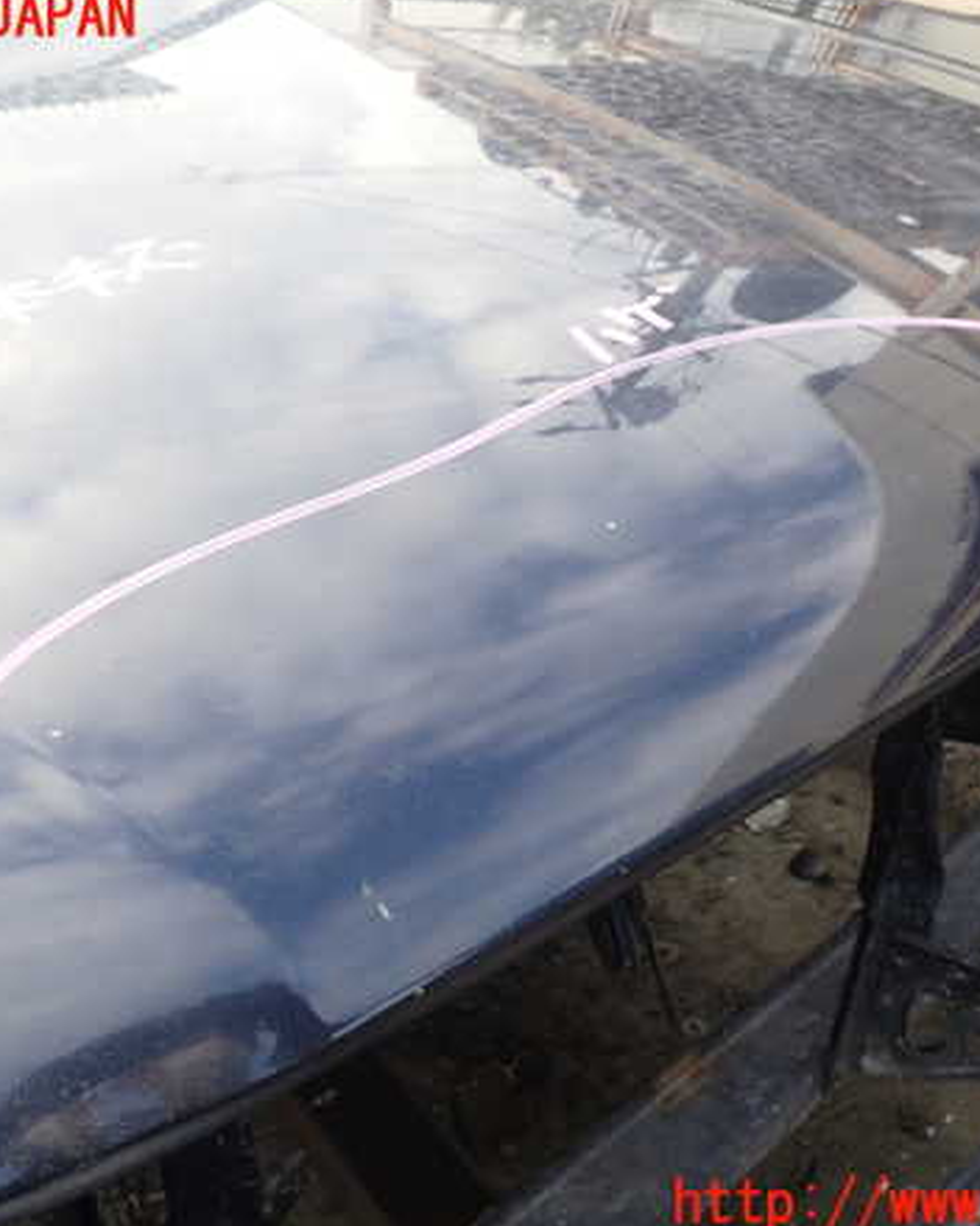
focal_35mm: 40
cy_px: 612
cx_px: 466
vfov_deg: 45.8
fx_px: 1451
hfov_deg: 37.3
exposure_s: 1/100
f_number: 3.2
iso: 100
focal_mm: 5.4
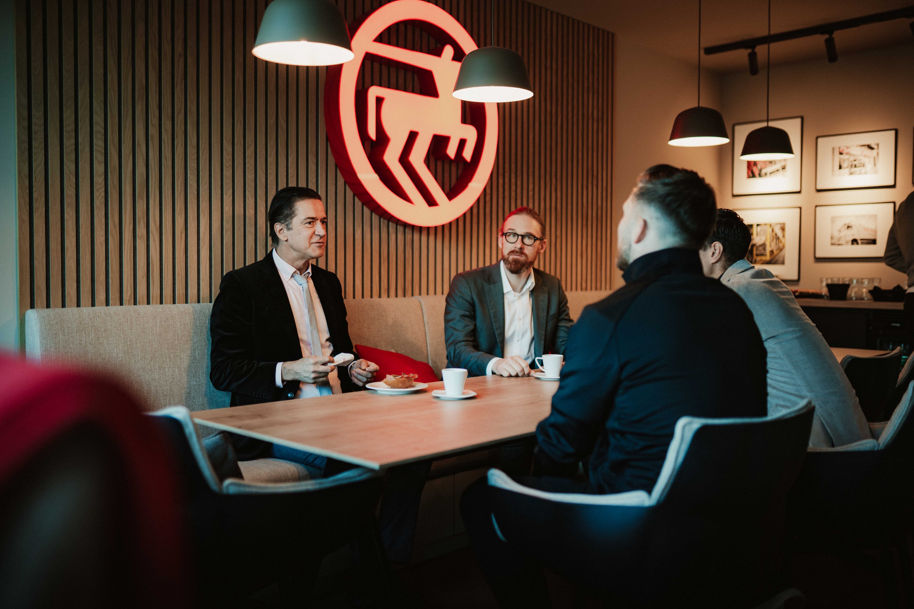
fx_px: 889
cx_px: 457
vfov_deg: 37.9
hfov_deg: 54.4
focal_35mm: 35
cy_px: 304
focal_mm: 35
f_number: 1.4
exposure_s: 1/250
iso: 400
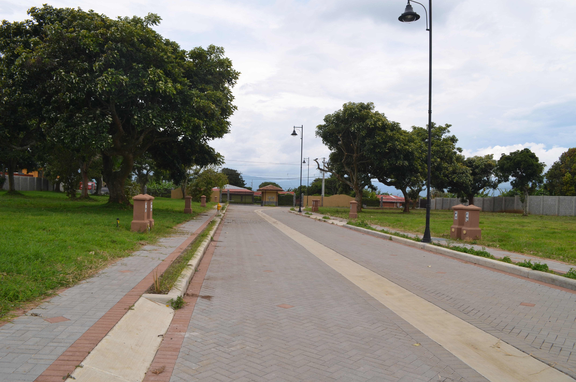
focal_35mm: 27
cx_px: 288
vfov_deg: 47.7
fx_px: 431
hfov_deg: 67.5
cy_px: 191
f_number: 10
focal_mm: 18
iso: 100
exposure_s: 1/200
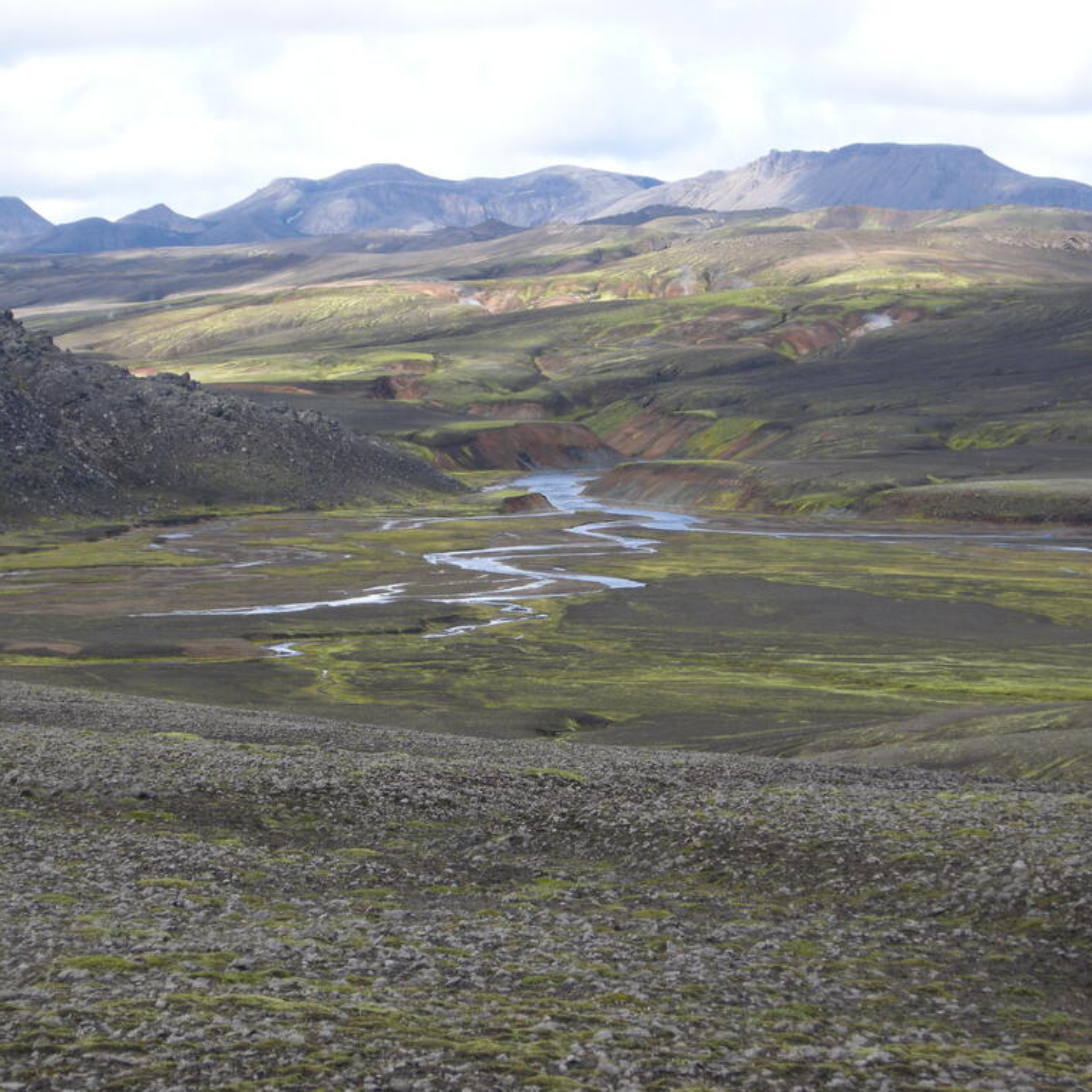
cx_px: 500
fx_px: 4283
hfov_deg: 14.5
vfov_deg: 14.5
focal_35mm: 120
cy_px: 546
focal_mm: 21.5
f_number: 4.7
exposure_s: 1/262
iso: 100
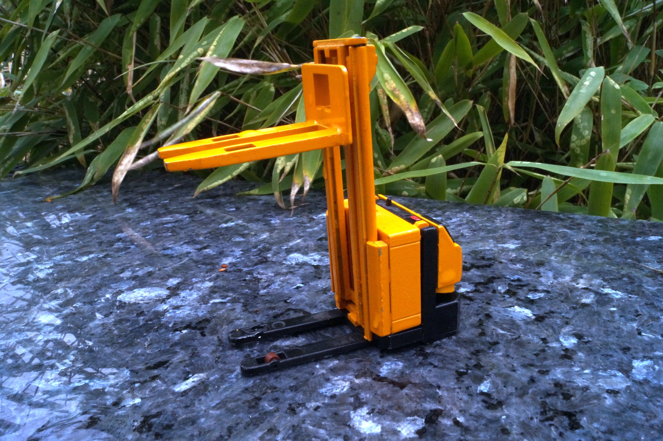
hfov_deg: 62.0
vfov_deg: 43.6
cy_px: 220
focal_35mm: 30
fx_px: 552
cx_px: 332
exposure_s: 1/60
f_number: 22
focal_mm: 20
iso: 1250
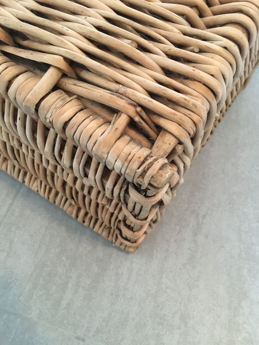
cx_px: 130
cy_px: 172
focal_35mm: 29
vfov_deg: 61.7
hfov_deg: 48.2
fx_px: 289
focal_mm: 4.15
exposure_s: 1/17
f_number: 2.2
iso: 250
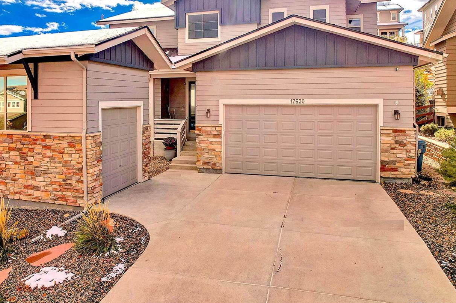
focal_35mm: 29
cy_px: 115
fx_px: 367
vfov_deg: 44.6
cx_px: 169
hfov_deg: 62.7
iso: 100
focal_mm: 8.4
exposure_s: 1/160
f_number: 2.8
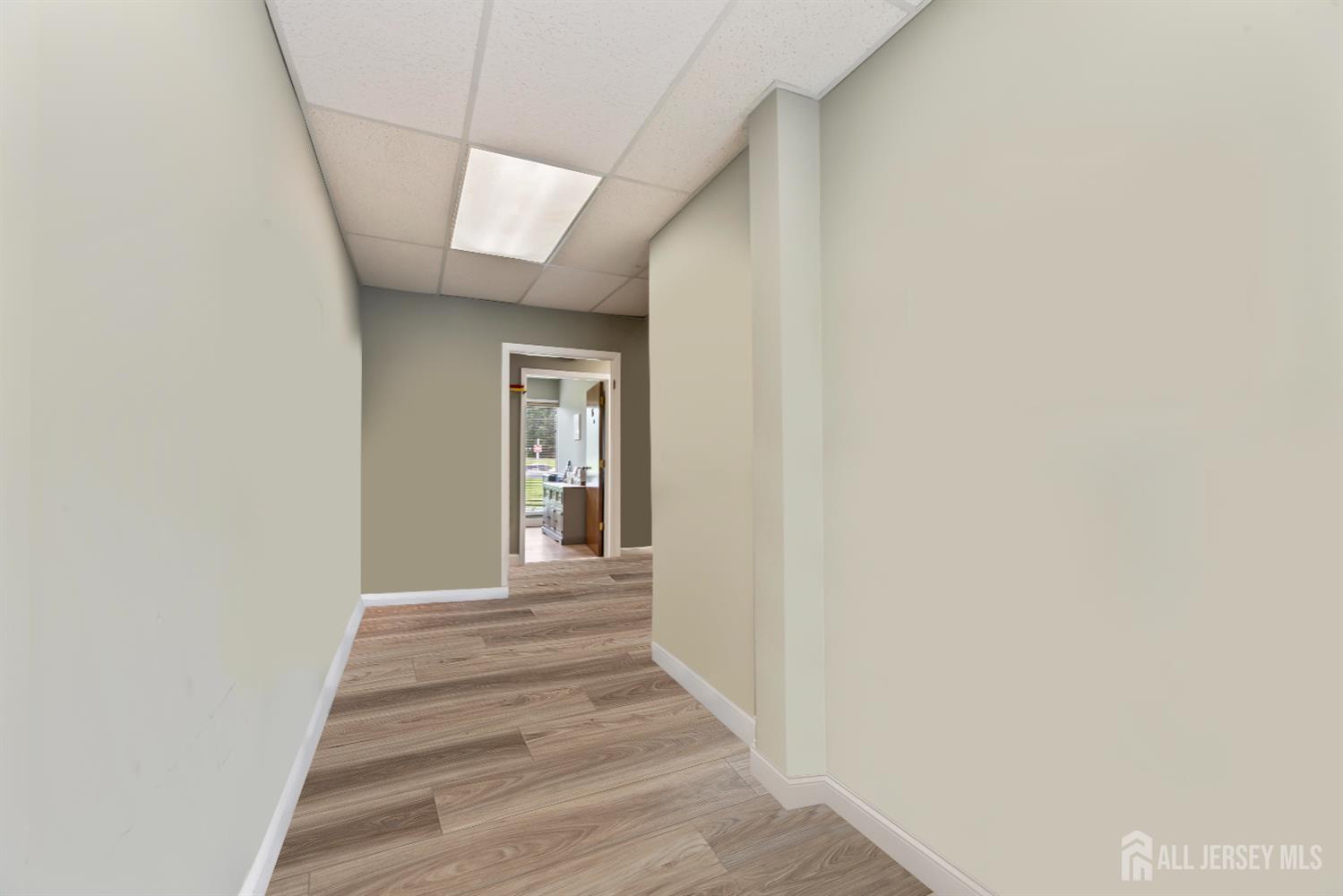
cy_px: 448
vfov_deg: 81.2
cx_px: 672
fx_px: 522
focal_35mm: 14
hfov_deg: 104.2
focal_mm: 14
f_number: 11
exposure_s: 1/45
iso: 320
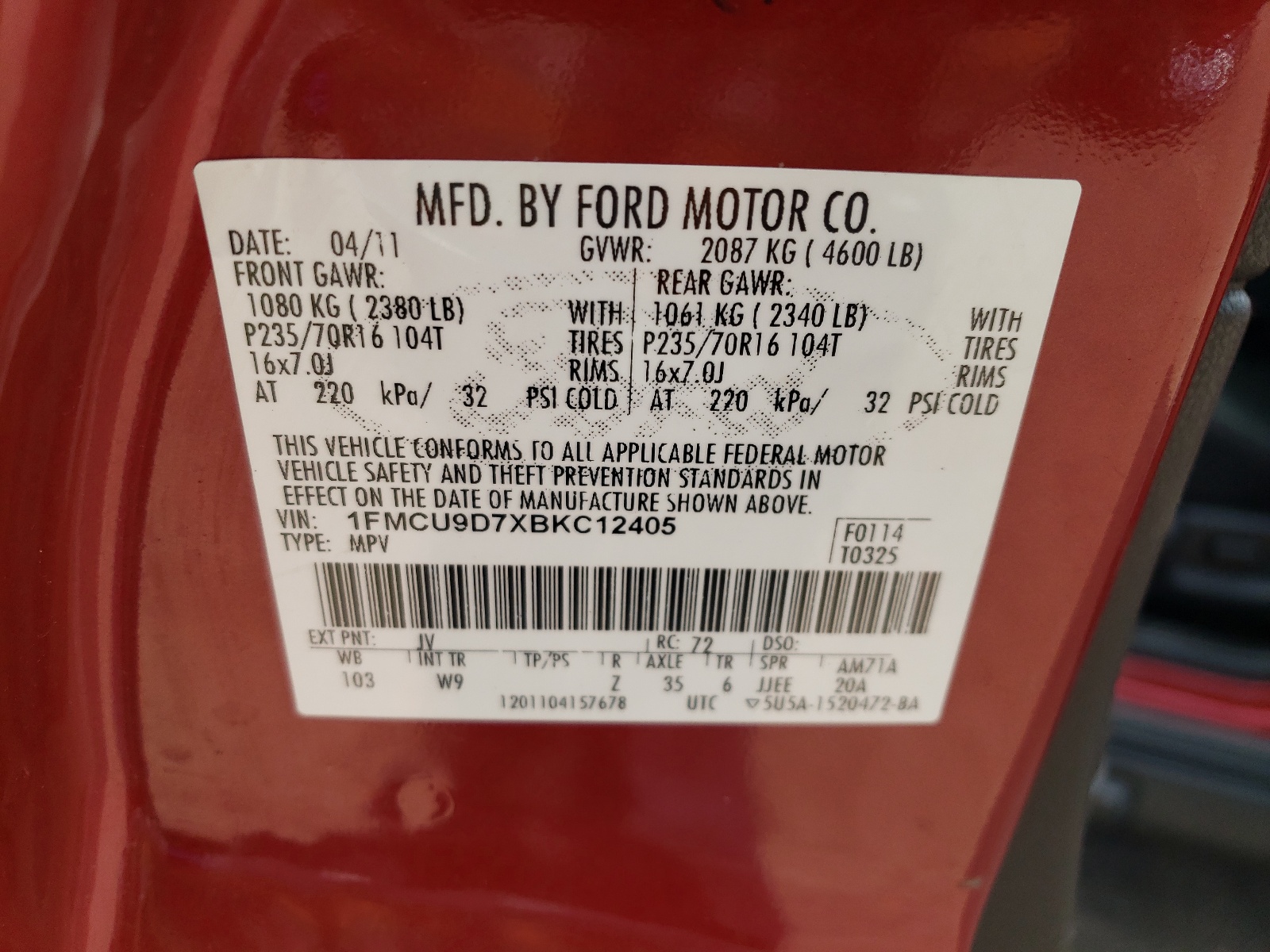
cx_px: 635
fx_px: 954
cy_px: 476
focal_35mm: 26
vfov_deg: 53.1
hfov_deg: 67.3
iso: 50
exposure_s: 1/1000
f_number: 1.5
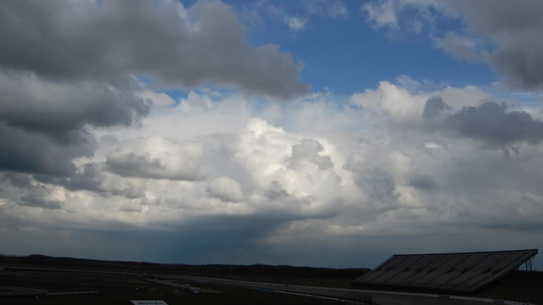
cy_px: 136
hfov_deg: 61.0
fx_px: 461
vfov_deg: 36.6
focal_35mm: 32
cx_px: 267
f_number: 11
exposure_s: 1/500
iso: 200
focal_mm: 18
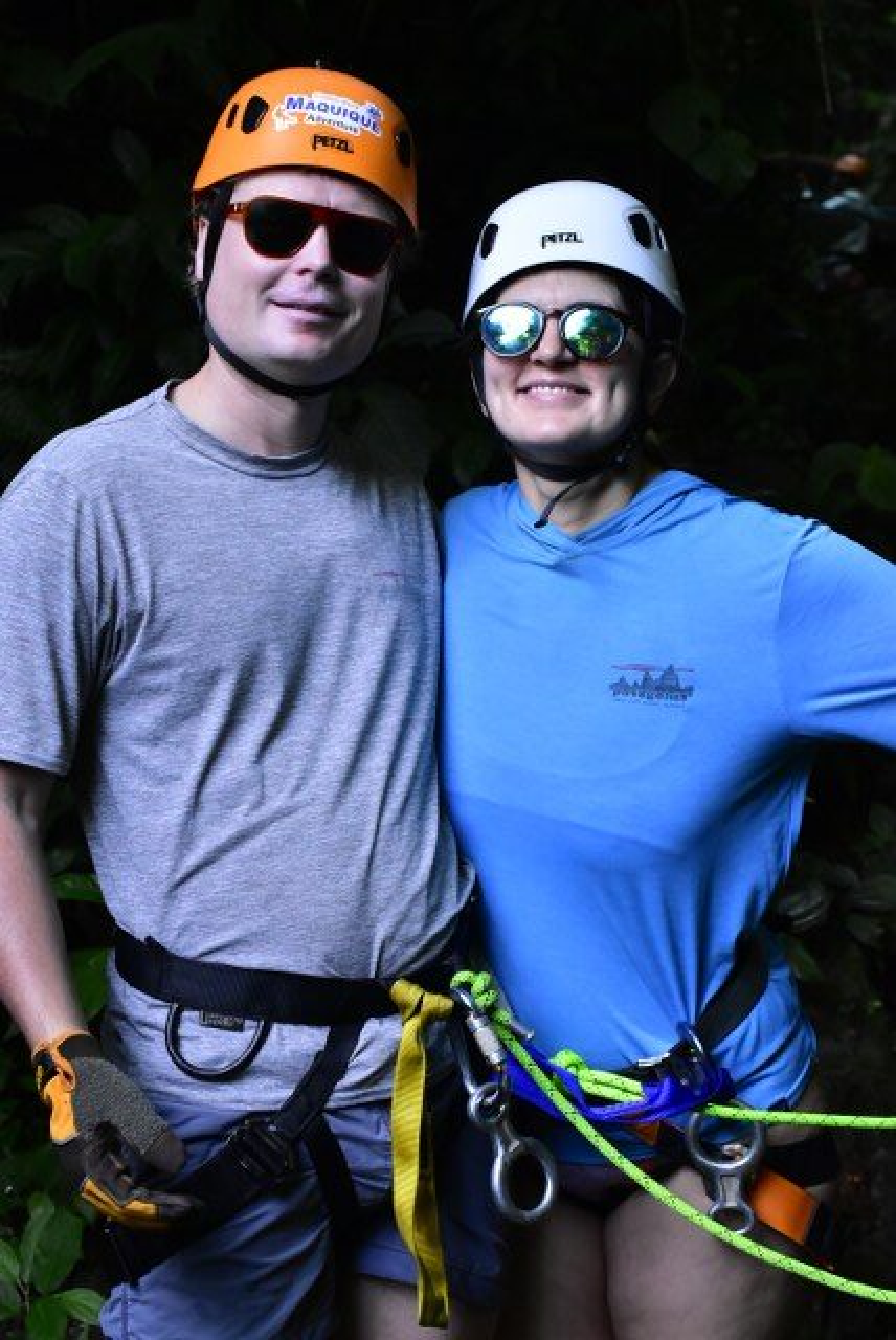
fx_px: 2794
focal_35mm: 75
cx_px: 448
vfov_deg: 27.0
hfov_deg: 18.2
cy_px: 670
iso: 2500
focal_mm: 50
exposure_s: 1/200
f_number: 6.3
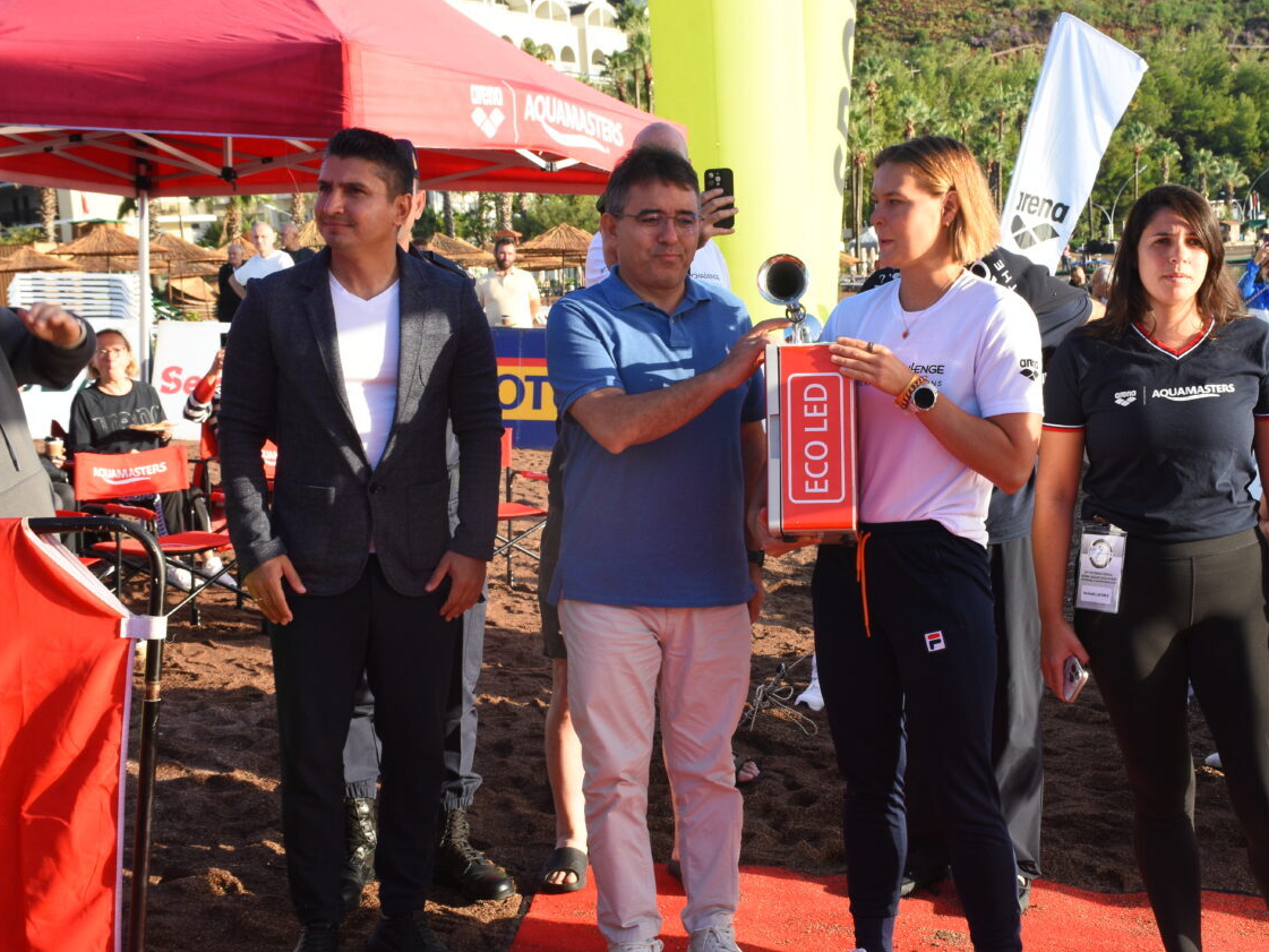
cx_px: 694
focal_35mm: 56
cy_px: 479
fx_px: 2053
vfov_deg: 26.1
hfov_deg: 34.3
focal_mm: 34
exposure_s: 1/125
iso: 400
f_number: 11
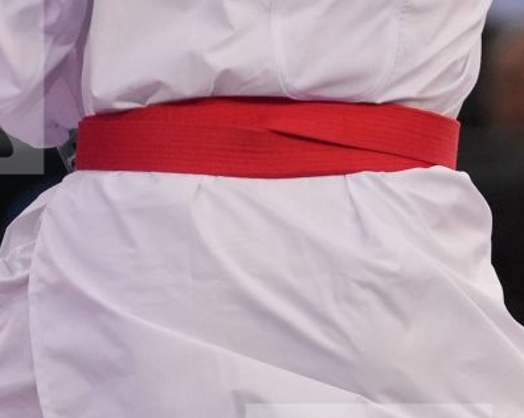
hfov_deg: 1.5
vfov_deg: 1.2
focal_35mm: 1281
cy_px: 54
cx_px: 369
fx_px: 19847
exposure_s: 1/1000
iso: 1600
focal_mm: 200
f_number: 2.8
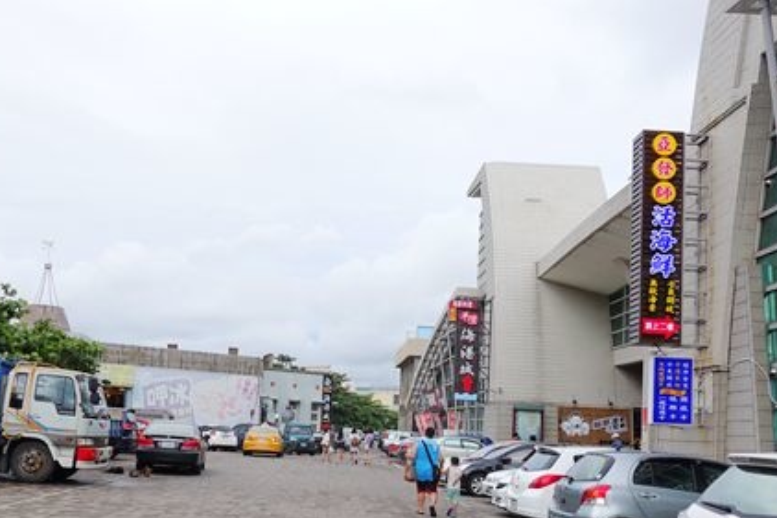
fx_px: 798
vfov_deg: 35.4
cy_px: 366
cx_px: 339
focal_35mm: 37
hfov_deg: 51.8
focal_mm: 8.8
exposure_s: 1/320
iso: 125
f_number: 4
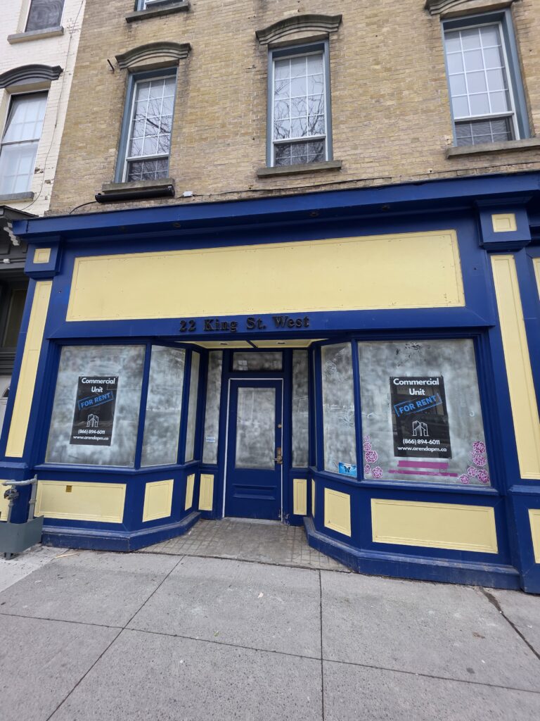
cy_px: 360
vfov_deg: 106.2
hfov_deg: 89.9
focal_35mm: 13
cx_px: 270
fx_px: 270
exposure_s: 1/120
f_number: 1.9
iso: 25
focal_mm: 2.2
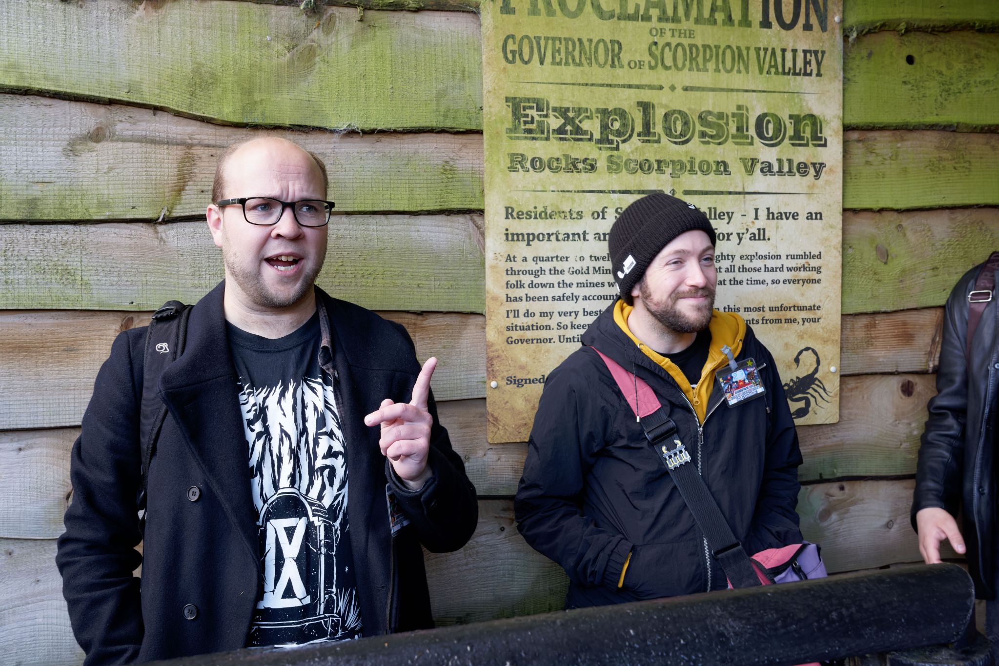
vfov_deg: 41.1
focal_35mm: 32
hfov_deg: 58.7
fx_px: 888
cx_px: 500
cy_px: 333
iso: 2000
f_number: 8
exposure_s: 1/125
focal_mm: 32
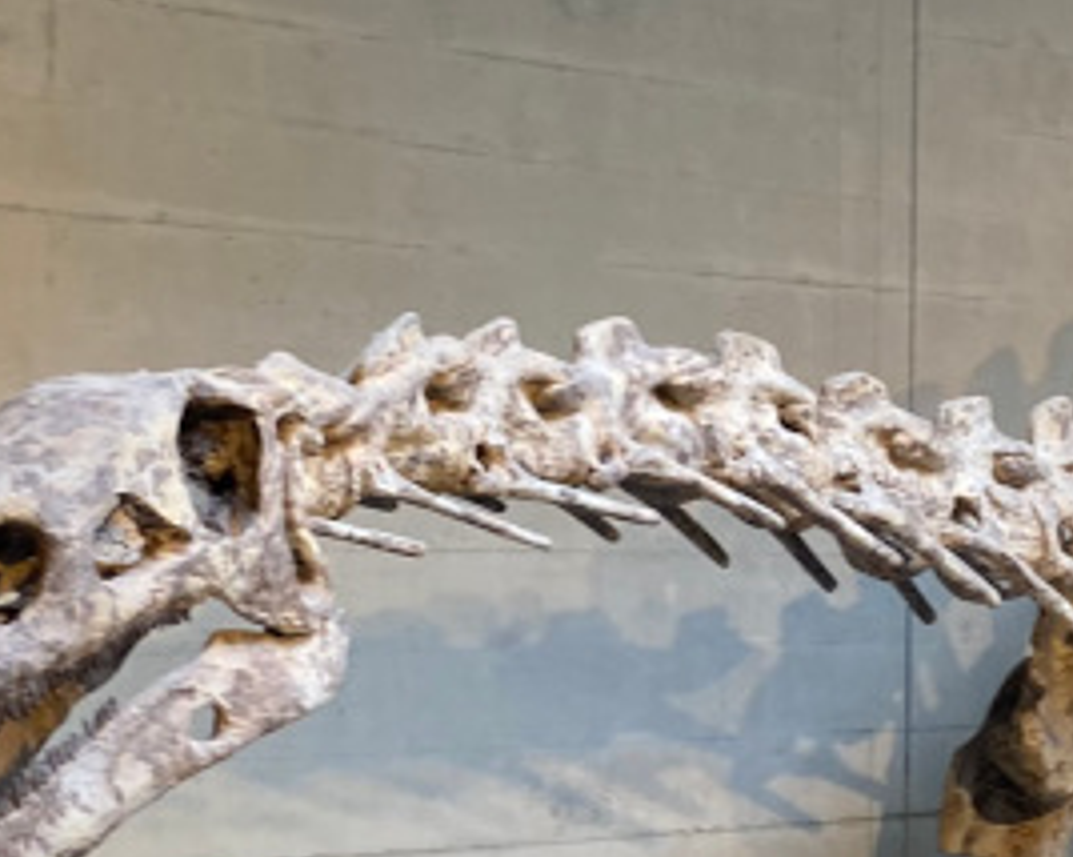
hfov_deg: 19.4
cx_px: 969
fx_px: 3078
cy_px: 529
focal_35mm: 97
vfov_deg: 15.8
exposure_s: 1/117
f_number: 1.8
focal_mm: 4.25
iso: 125
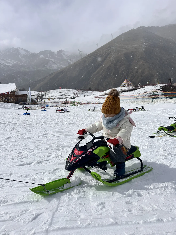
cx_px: 88
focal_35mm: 24
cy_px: 118
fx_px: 163
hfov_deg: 56.8
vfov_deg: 71.6
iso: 80
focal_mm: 6.86
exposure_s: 1/13699
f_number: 1.78
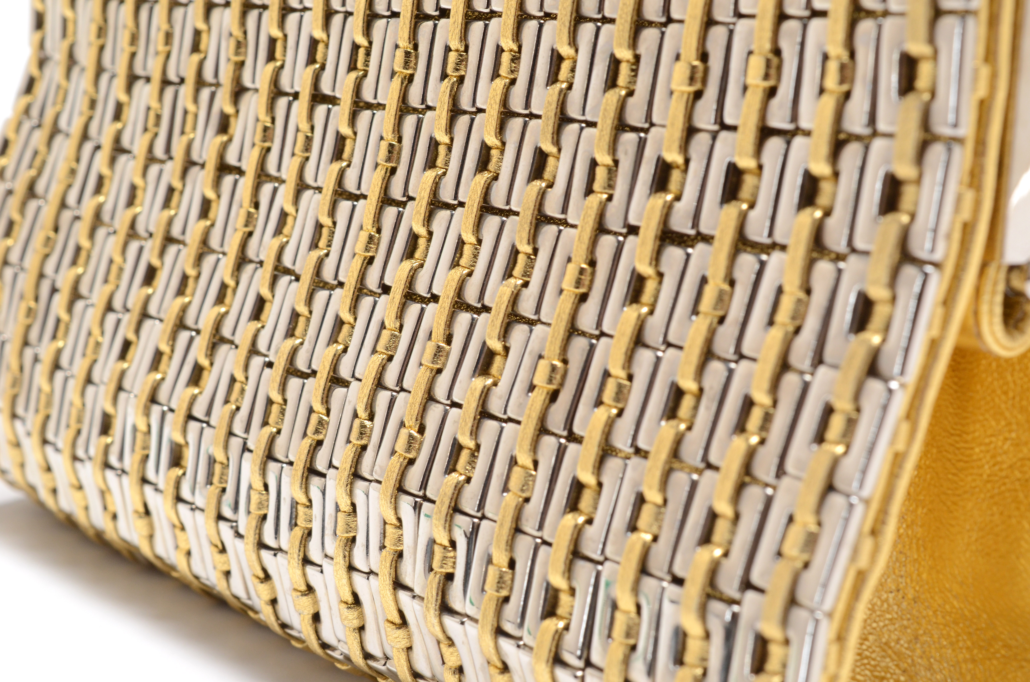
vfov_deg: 16.5
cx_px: 515
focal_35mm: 82
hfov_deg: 24.7
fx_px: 2356
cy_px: 341
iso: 400
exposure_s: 1/125
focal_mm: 55
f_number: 14
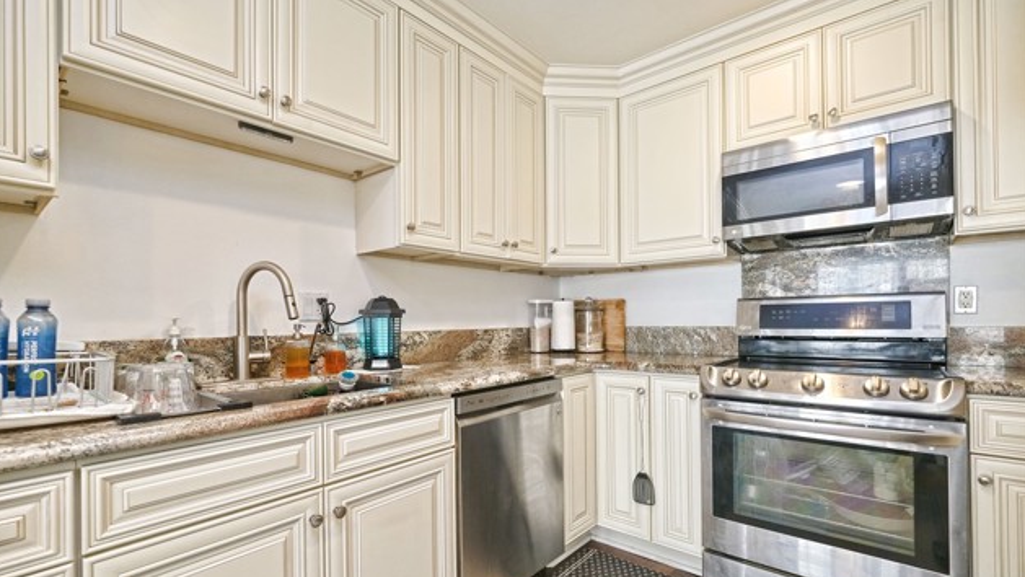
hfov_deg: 99.4
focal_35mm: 16
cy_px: 320
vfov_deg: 66.9
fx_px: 435
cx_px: 510
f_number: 4
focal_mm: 10
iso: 640
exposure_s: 1/60
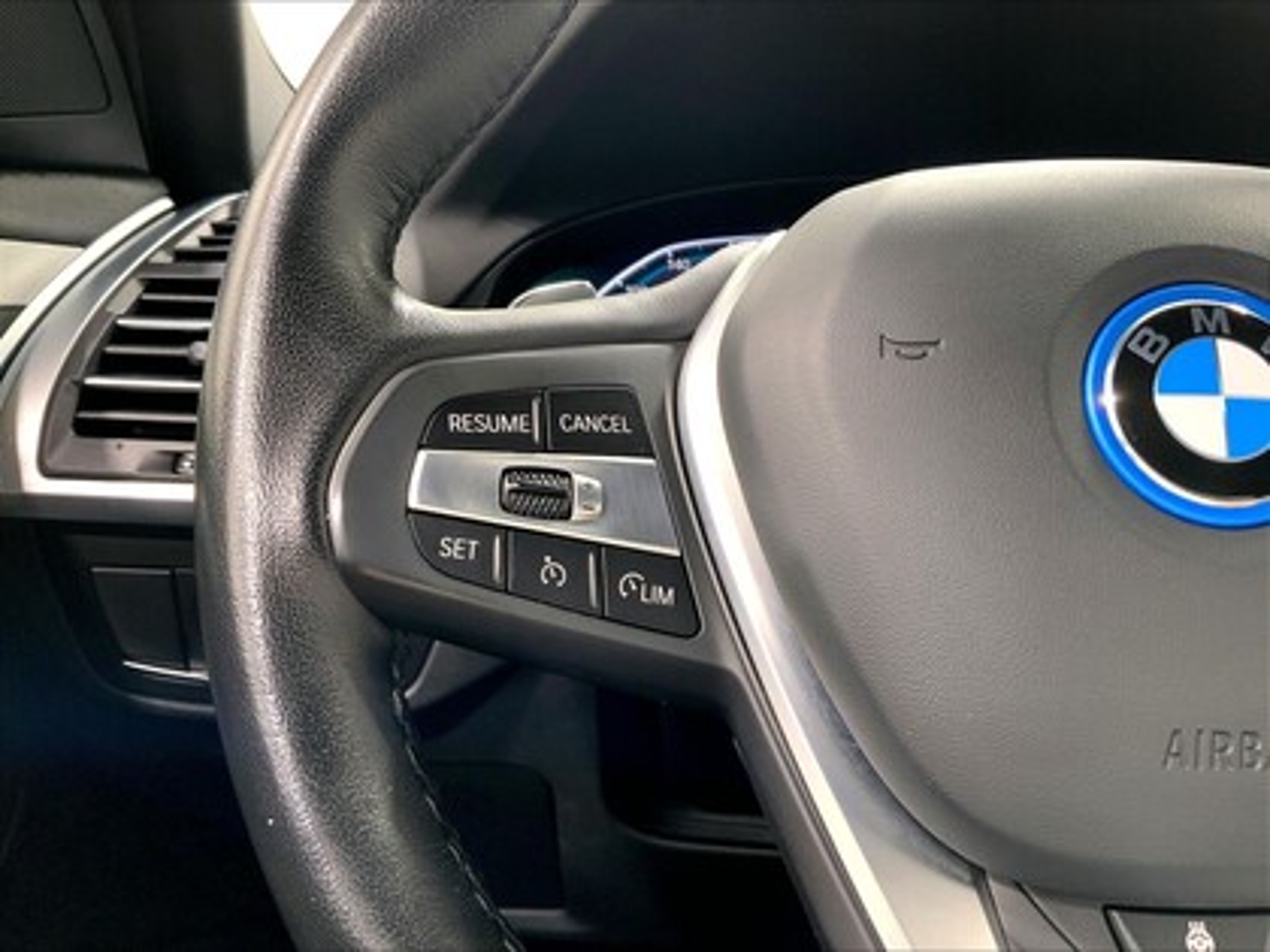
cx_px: 635
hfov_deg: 61.7
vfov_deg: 48.2
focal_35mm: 29
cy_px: 476
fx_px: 1064
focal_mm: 3
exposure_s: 1/60
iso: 100
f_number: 1.8
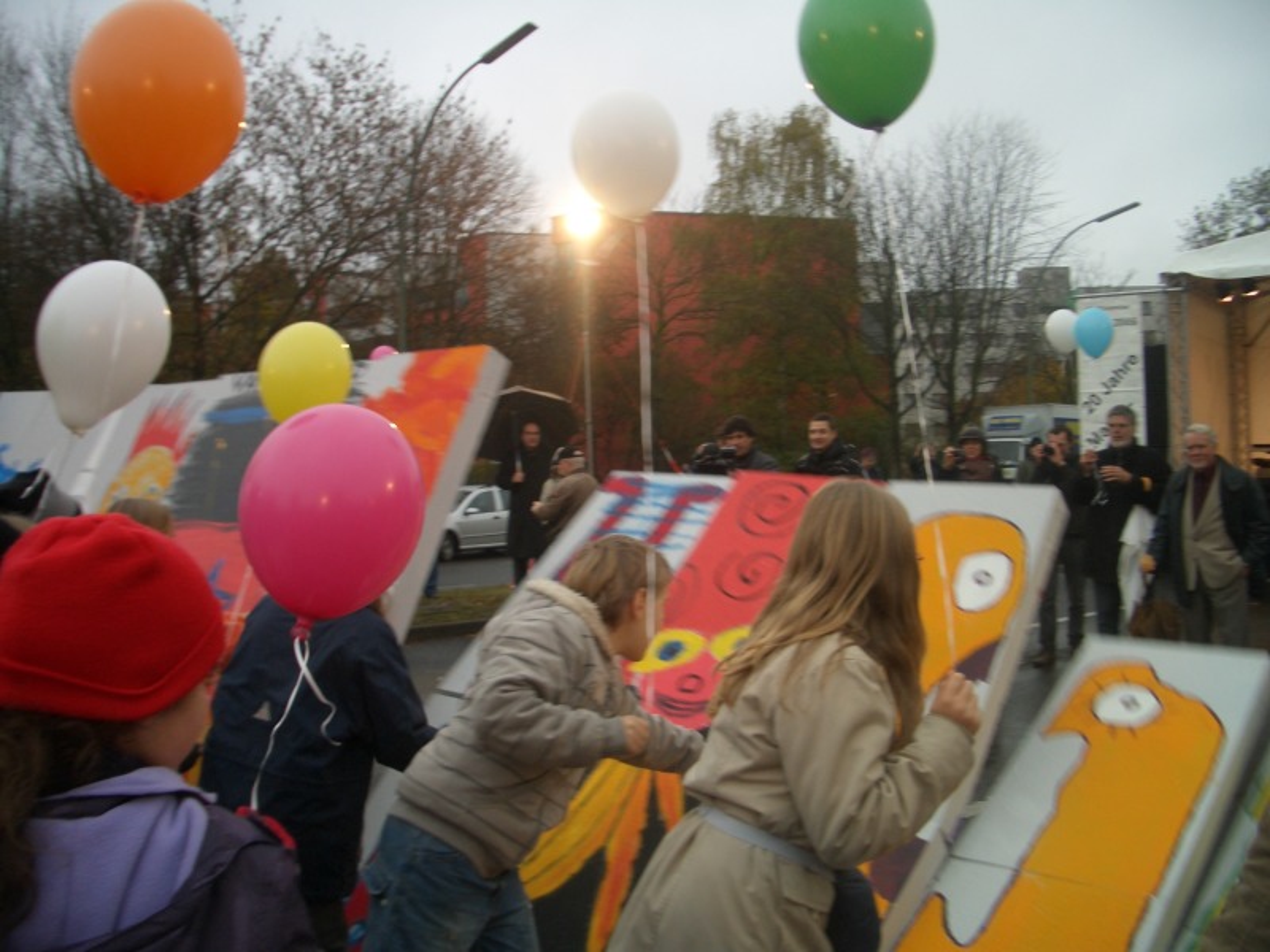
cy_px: 476
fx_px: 1284
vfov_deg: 40.7
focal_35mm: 35
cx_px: 635
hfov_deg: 52.6
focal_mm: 5.8
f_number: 2.6
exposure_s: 1/60
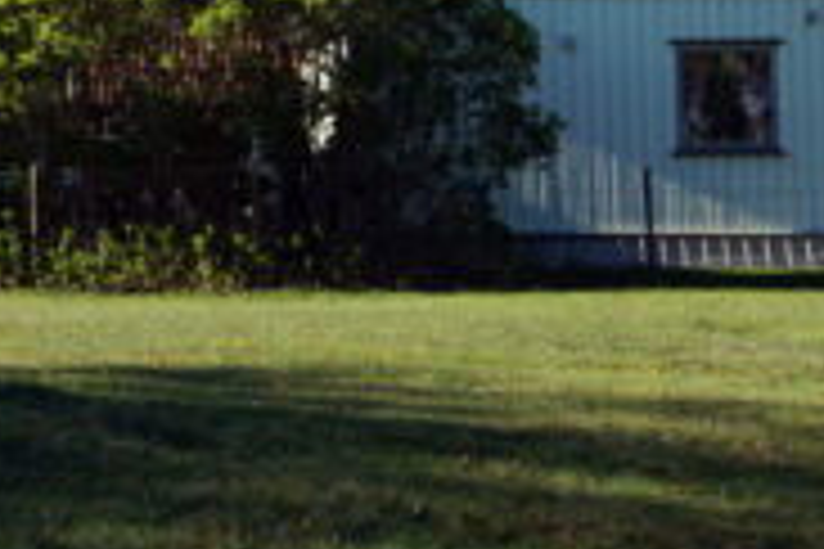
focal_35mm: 118
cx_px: 180
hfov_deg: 17.2
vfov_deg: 11.3
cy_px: -173
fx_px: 2701
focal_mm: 20
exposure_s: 1/80
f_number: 13
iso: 100
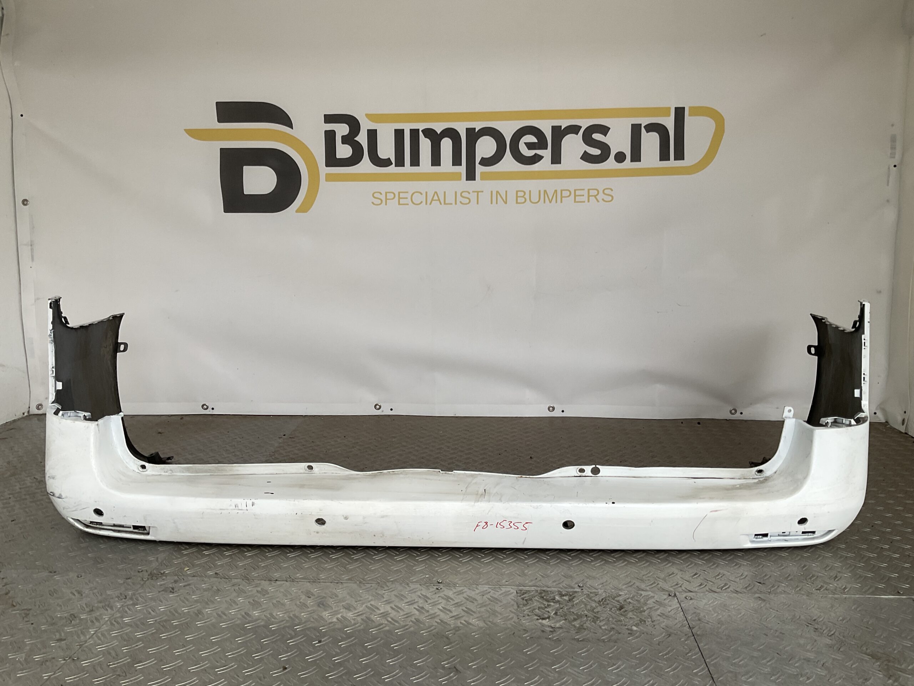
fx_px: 766
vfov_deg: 48.2
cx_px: 457
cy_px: 343
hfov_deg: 61.7
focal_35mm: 29
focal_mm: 3
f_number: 1.8
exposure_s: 1/100
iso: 32
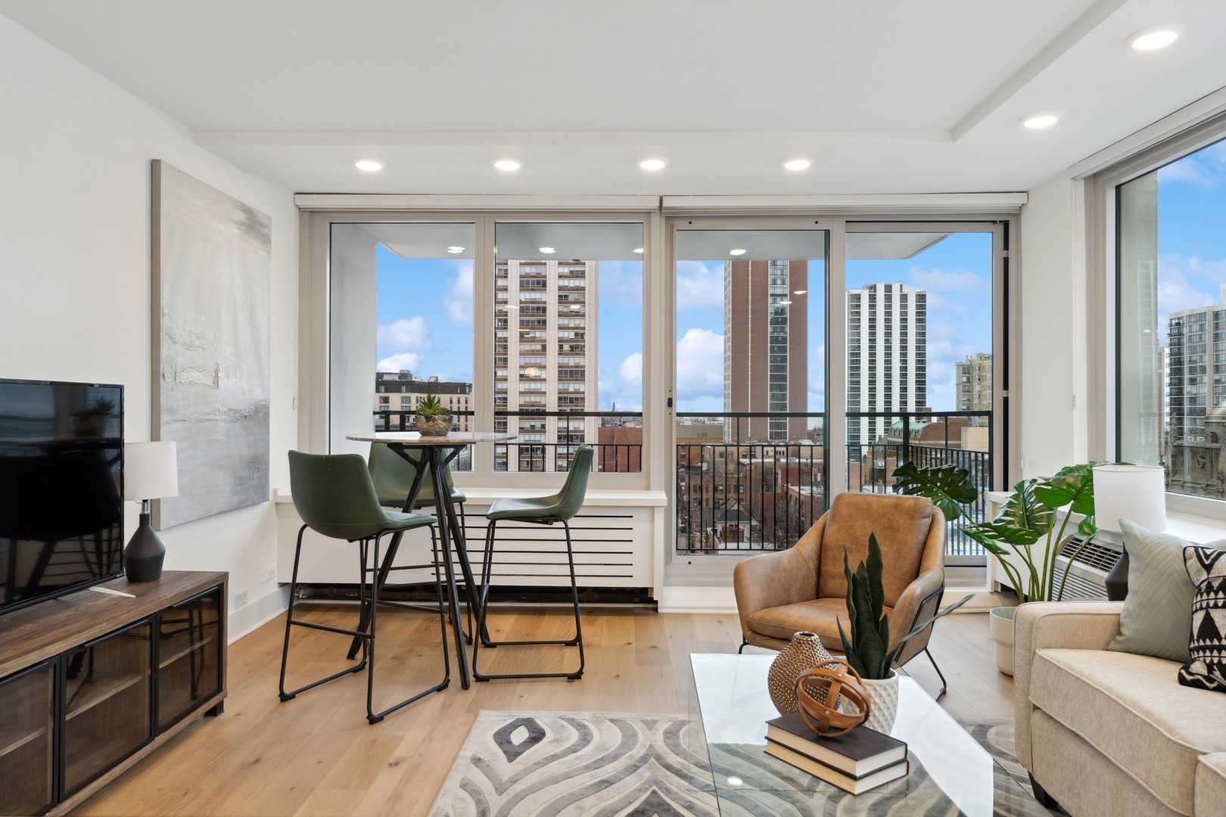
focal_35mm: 24
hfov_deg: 73.7
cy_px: 408
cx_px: 613
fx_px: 817
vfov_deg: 53.1
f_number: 8
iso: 320
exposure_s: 1/25
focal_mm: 24
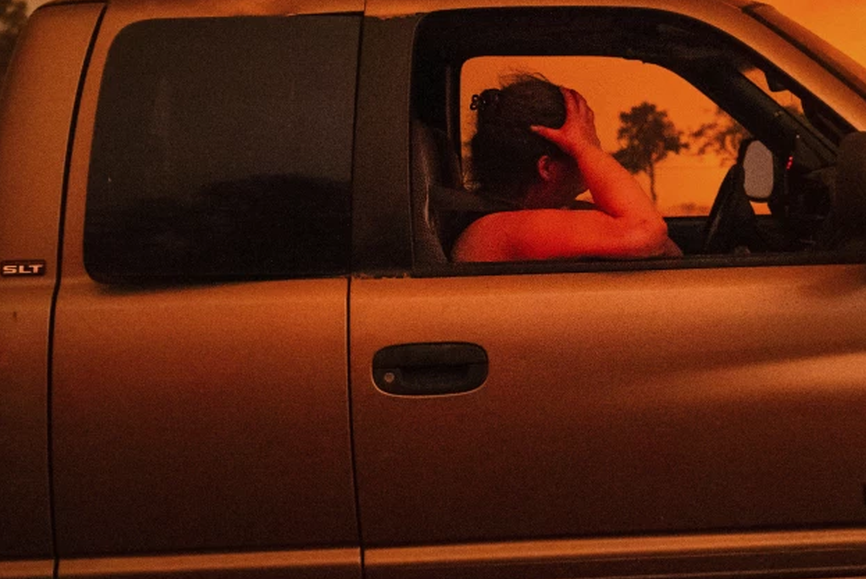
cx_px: 667
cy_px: 117
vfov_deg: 17.6
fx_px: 1853
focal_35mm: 77
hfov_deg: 25.9
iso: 12800
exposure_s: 1/350
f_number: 4.8
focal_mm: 40
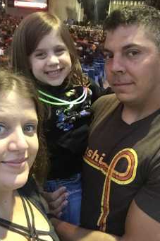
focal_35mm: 39
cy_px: 115
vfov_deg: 49.6
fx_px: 260
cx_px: 74
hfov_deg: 34.2
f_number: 2.2
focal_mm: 2.87
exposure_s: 1/15
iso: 400
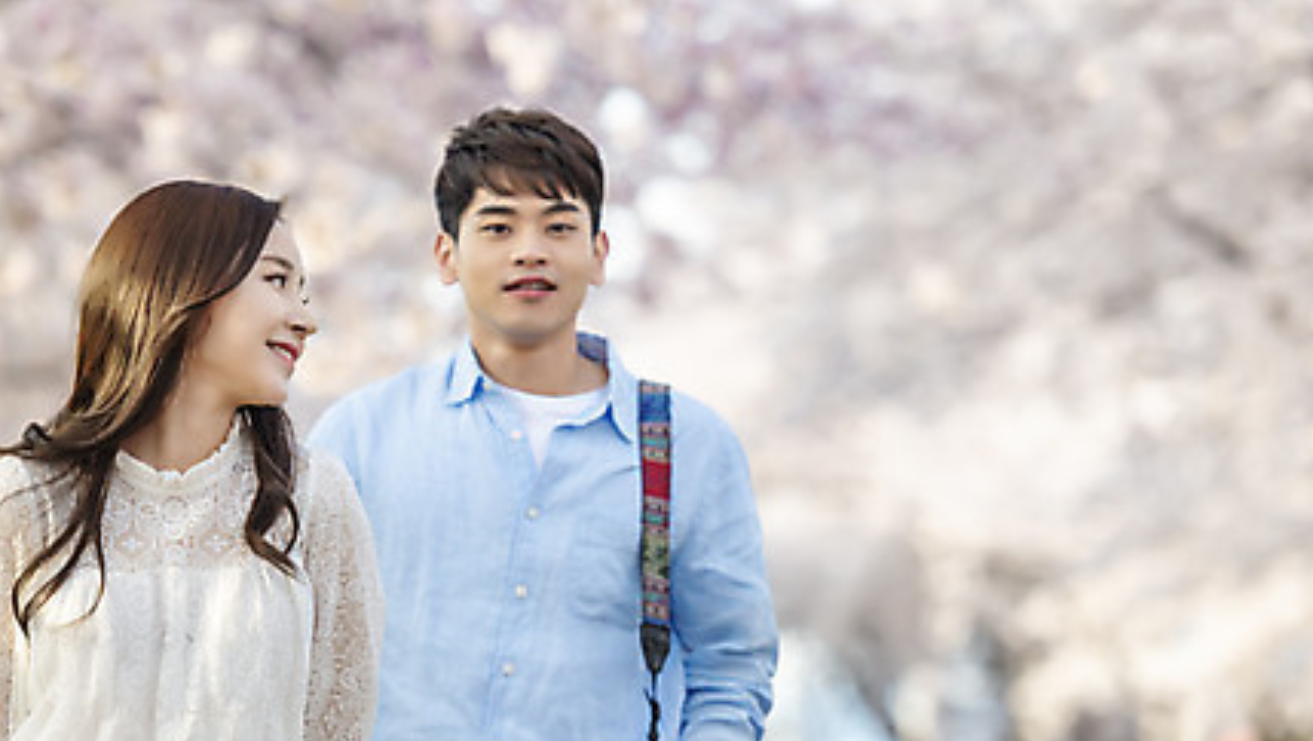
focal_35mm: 212
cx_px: 470
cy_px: 481
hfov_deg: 10.2
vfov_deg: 5.7
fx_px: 7386
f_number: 2.8
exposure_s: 1/320
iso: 100
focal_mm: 145
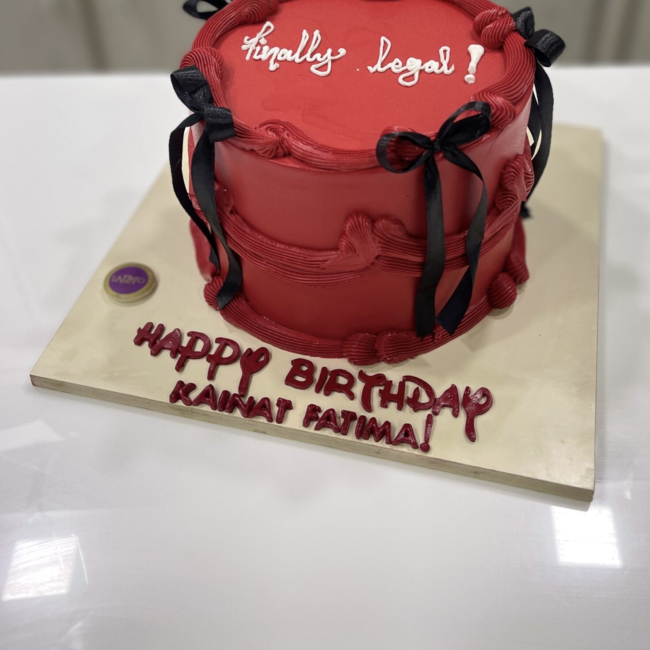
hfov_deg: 41.8
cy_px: 157
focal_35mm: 40
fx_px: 850
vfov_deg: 40.6
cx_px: 350
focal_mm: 5.1
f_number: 1.6
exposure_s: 1/121
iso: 125
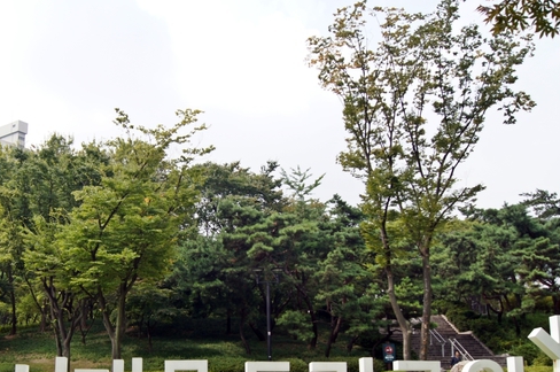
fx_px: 668
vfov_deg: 30.7
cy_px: 262
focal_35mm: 43
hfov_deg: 45.2
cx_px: 217
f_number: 8
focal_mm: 20
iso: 100
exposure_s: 1/160
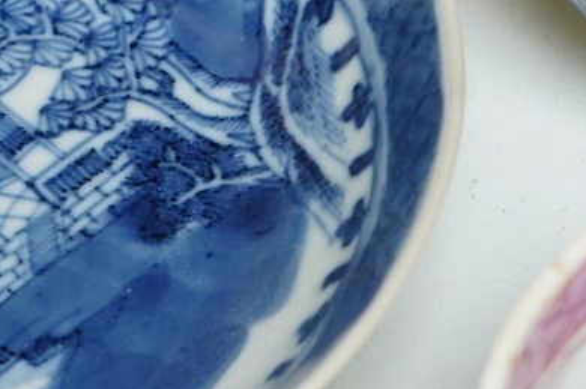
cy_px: 76
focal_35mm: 194
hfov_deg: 10.4
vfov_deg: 7.1
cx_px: -175
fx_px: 3154
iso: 2500
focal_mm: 44
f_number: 8
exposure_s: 1/80
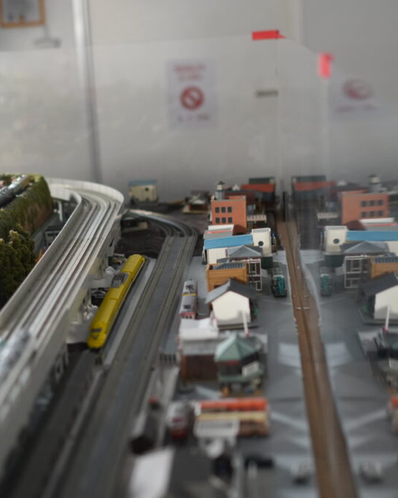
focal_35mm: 75
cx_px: 86
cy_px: 248
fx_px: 1100
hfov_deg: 20.3
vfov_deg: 25.5
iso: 800
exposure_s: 1/100
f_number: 2
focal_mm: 35
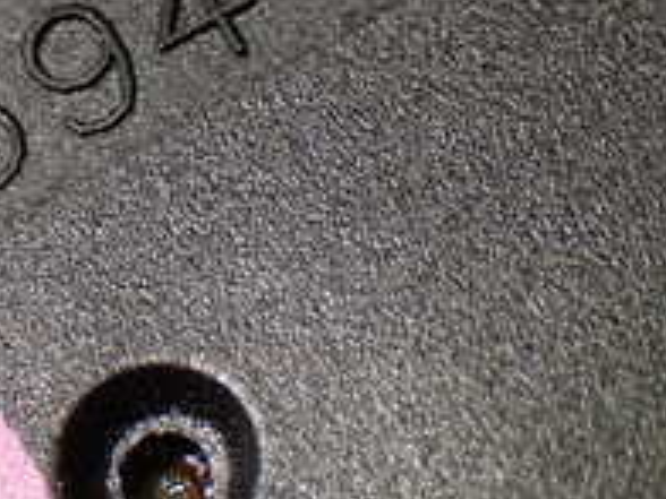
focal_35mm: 165
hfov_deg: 11.8
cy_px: 105
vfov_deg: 9.0
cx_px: -71
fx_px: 3175
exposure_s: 1/200
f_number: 3.3
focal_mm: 9.65
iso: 320
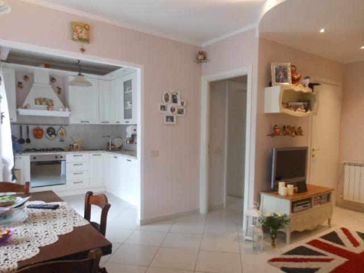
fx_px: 263
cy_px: 136
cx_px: 182
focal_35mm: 25
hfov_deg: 69.4
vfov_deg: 54.9
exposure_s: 1/30
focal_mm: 4.5
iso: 320
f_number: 3.2
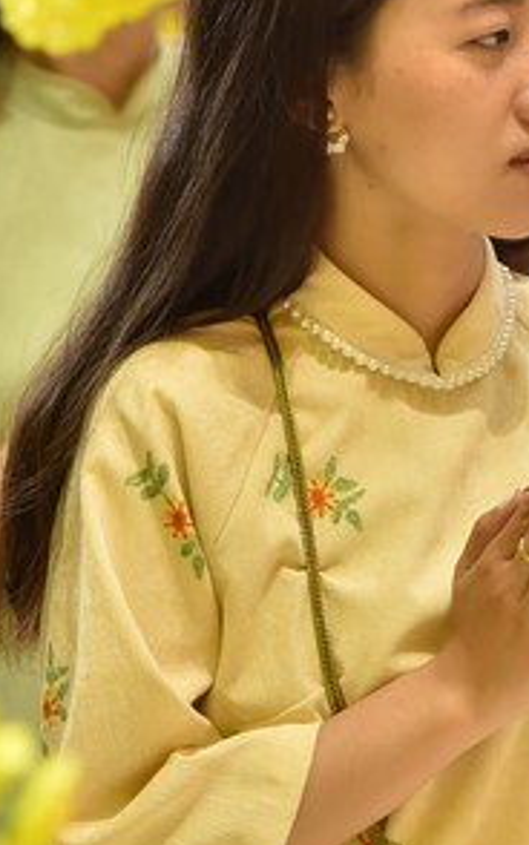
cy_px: 348
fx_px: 6222
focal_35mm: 270
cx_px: 231
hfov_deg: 4.9
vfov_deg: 7.8
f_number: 4.5
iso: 1000
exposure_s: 1/100
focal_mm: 120
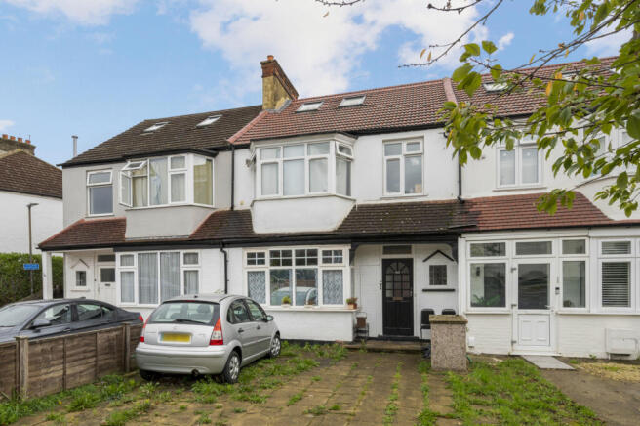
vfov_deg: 81.1
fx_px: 249
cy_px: 213
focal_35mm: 14
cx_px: 320
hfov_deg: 104.3
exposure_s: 1/80
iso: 200
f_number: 8
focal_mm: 14
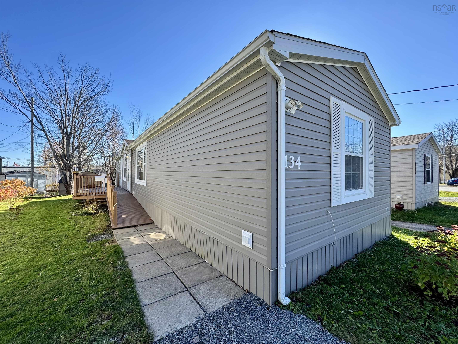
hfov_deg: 102.1
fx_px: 185
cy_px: 172
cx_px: 229
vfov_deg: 85.7
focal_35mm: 14
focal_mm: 2.22
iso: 40
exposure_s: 1/512
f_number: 2.2
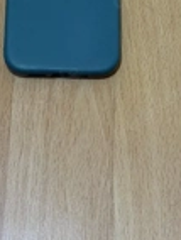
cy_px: -10
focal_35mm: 135
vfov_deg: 14.3
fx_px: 938
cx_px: 68
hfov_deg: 11.0
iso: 500
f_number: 1.78
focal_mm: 6.76
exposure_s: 1/40
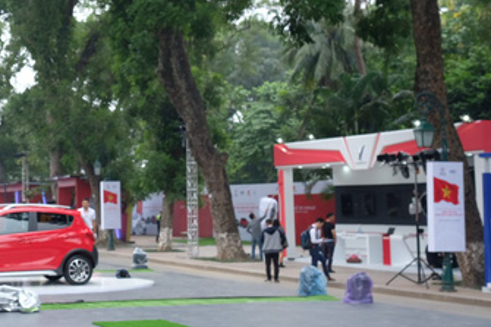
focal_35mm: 69
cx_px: 28
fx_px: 941
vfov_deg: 19.7
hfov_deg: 27.9
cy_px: 131
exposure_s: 1/250
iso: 800
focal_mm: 23
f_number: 5.6
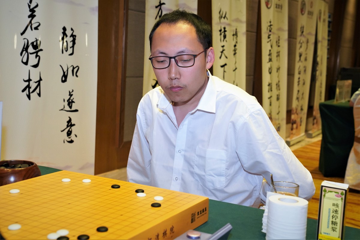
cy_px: 120
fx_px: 520
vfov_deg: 26.0
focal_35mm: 52
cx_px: 180
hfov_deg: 38.2
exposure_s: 1/60
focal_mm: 52
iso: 4000
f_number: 6.3
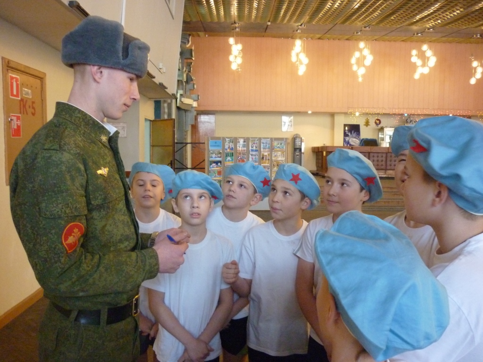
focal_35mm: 33
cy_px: 181
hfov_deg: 55.4
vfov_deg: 42.9
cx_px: 242
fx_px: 460
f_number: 2.8
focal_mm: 5.5
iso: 640
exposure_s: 1/60
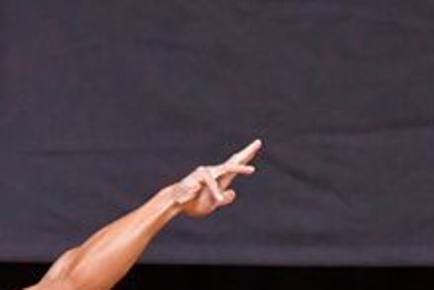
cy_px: 477
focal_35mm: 1108
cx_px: -40
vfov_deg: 1.2
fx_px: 13366
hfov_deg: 1.9
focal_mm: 210
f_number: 5.6
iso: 5000
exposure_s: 1/400
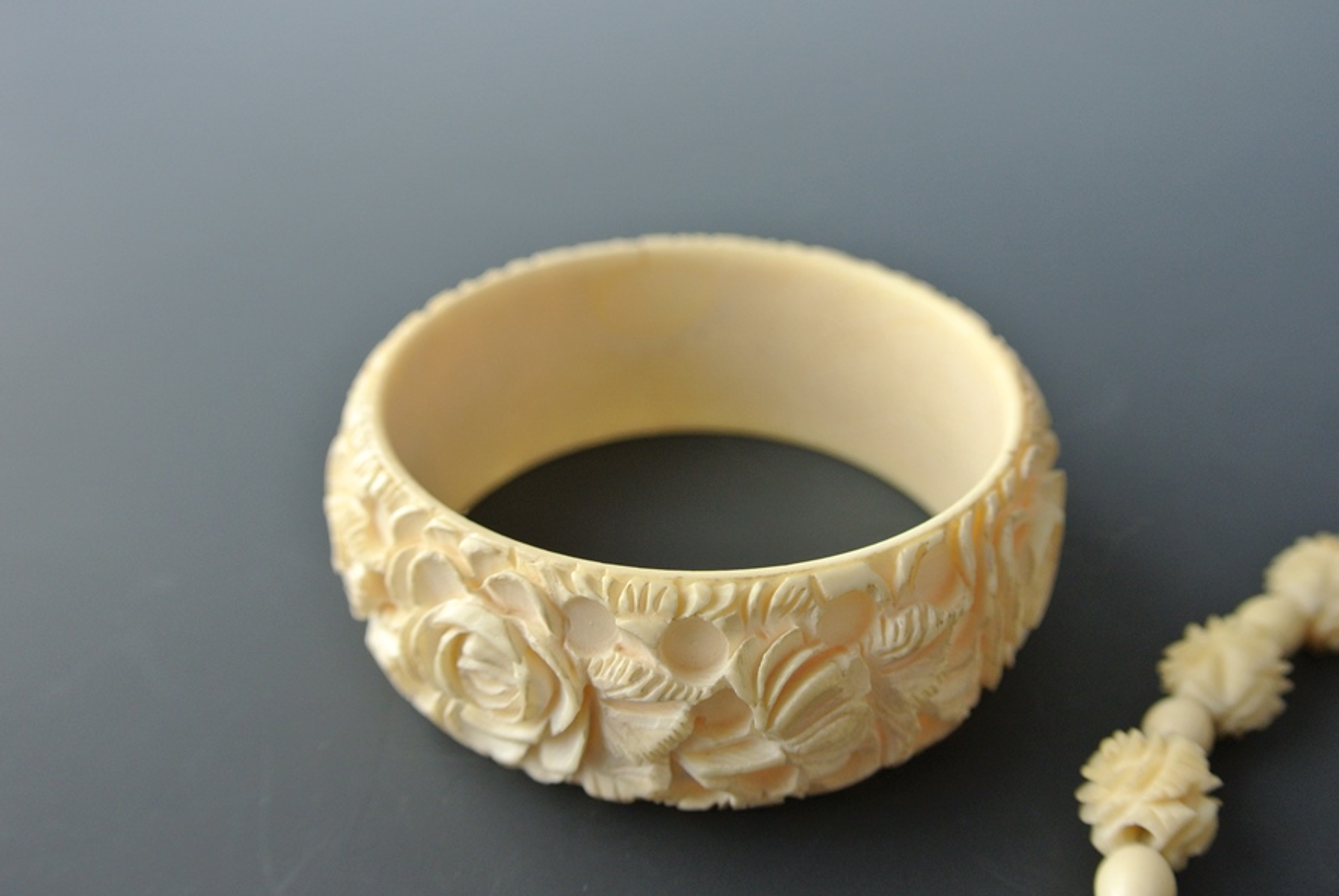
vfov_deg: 36.9
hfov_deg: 53.0
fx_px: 1341
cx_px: 744
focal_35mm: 36
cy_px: 480
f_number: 3.8
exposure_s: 1/125
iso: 280
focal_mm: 12.2
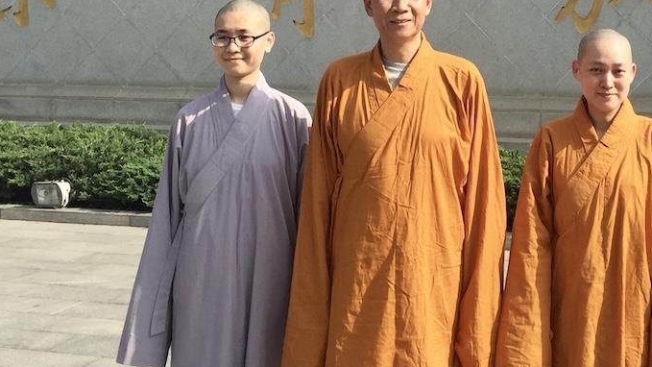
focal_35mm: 62
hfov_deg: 33.3
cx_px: 475
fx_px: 1072
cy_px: 13
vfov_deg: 19.0
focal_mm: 4.15
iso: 32
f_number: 2.2
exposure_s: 1/1582
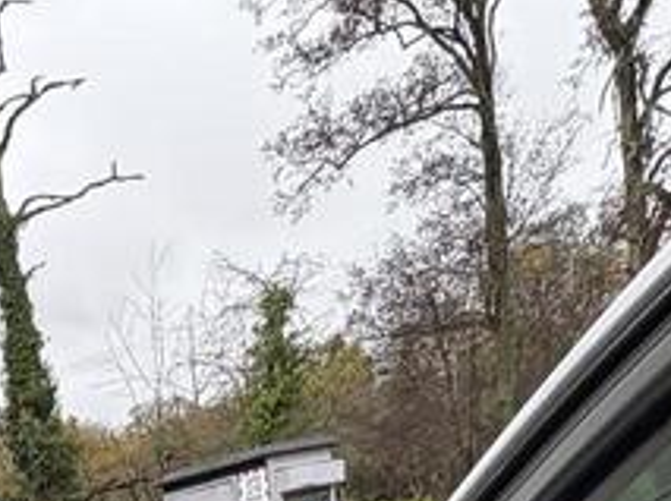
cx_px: -50
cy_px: 1052
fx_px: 1142
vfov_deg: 16.9
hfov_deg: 29.8
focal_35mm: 59
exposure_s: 1/99
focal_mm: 2.22
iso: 125
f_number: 2.2
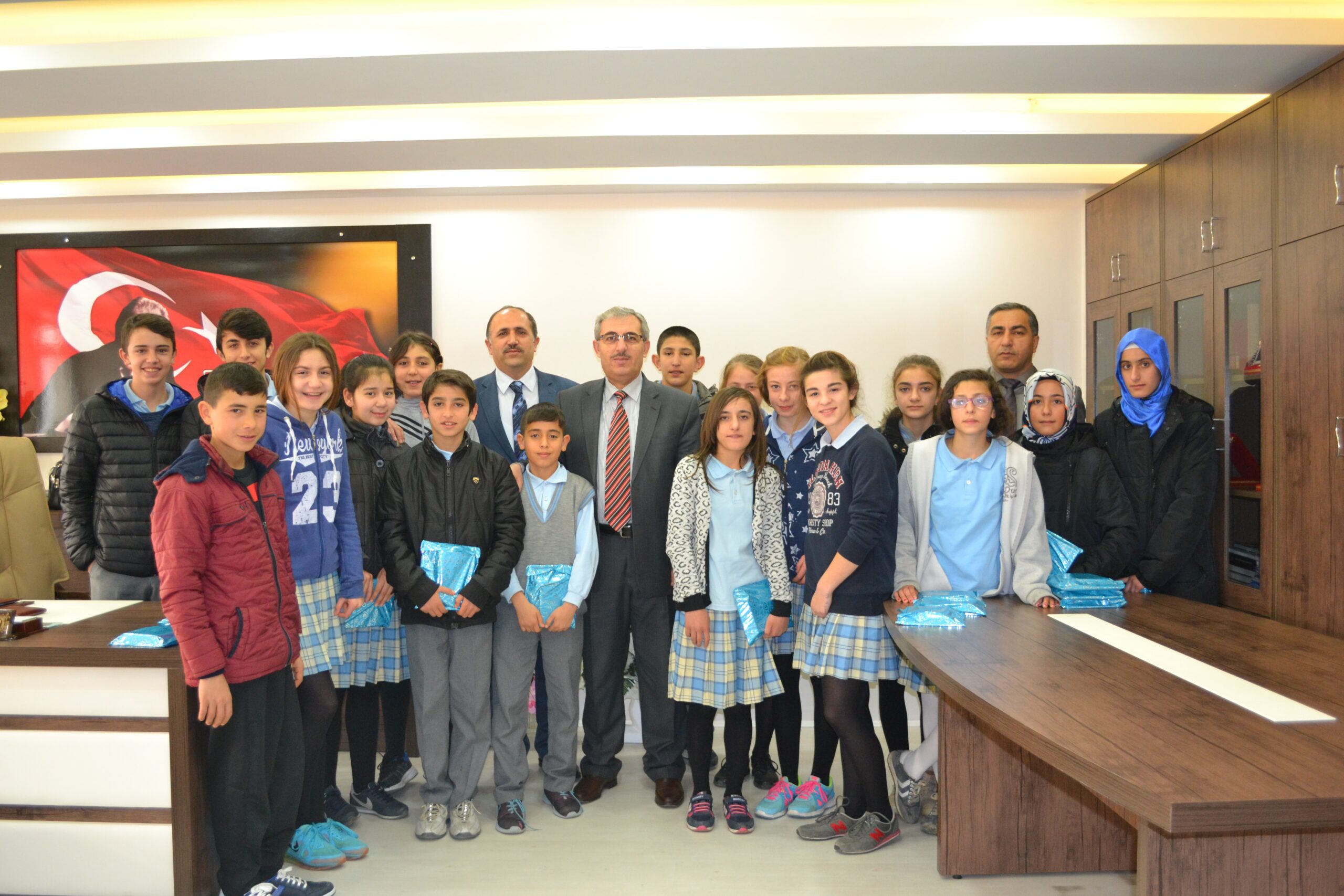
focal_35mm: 33
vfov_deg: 40.0
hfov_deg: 57.2
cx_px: 672
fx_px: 1232
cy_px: 448
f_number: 3.8
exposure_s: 1/60
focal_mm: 22
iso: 1100
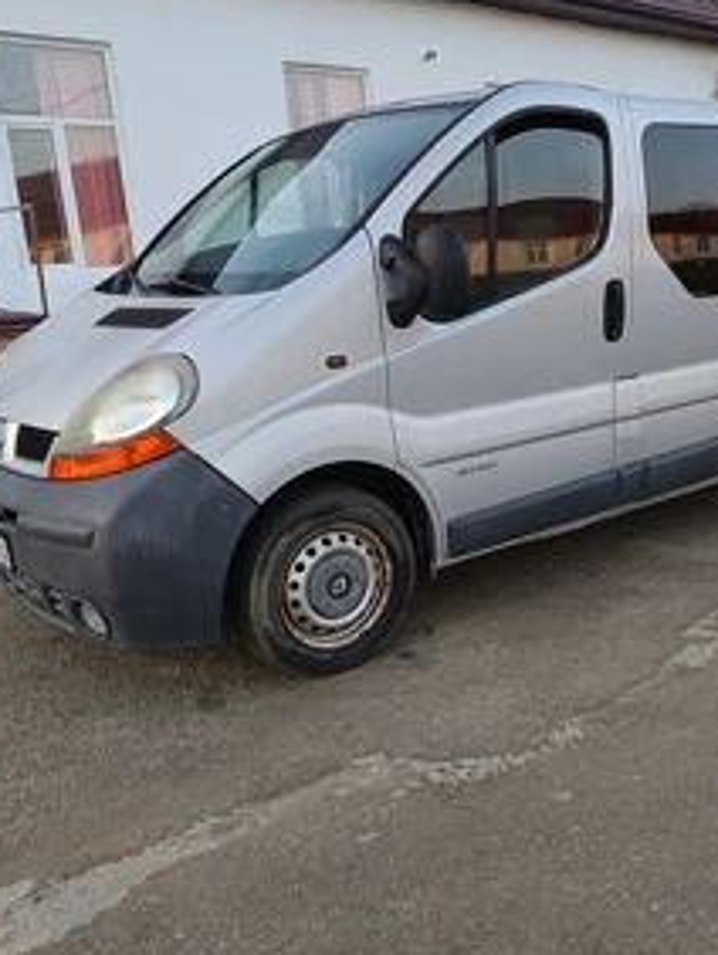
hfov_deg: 41.4
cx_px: 464
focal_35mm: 34
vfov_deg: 53.8
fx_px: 939
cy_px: 532
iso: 124
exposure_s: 1/50
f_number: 1.7
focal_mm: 5.31
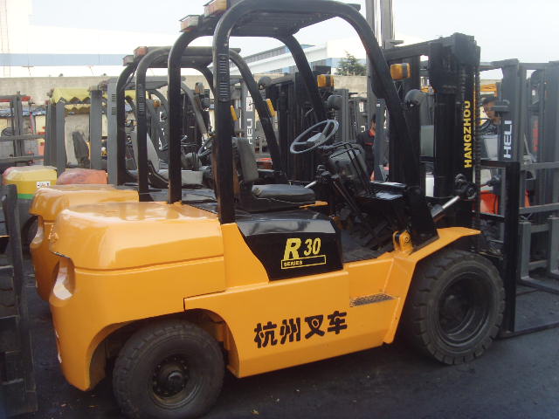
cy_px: 210
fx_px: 630
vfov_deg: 36.8
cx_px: 280
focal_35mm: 39
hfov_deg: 47.9
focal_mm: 6.6
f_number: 3.5
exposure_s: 1/60
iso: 100
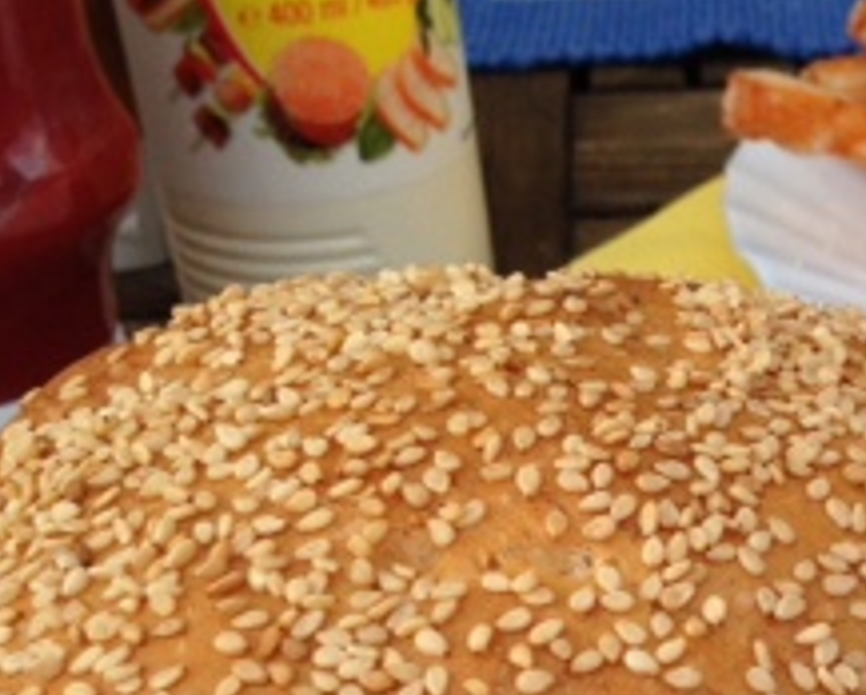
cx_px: 942
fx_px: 2437
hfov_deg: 19.3
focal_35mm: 95
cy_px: 735
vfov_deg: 15.8
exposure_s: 1/40
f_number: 2.4
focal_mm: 4.12
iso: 50
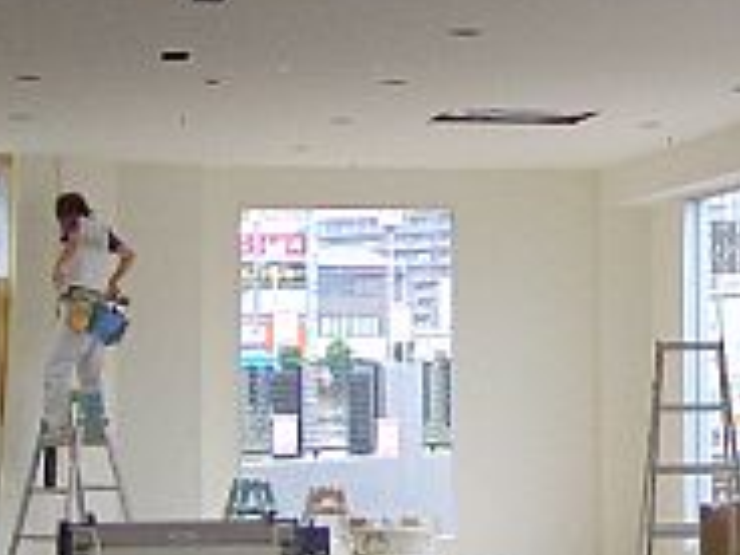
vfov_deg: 12.1
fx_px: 2608
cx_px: 780
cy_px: 137
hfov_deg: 15.8
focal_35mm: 122
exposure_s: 1/200
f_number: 2.6
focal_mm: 5.8
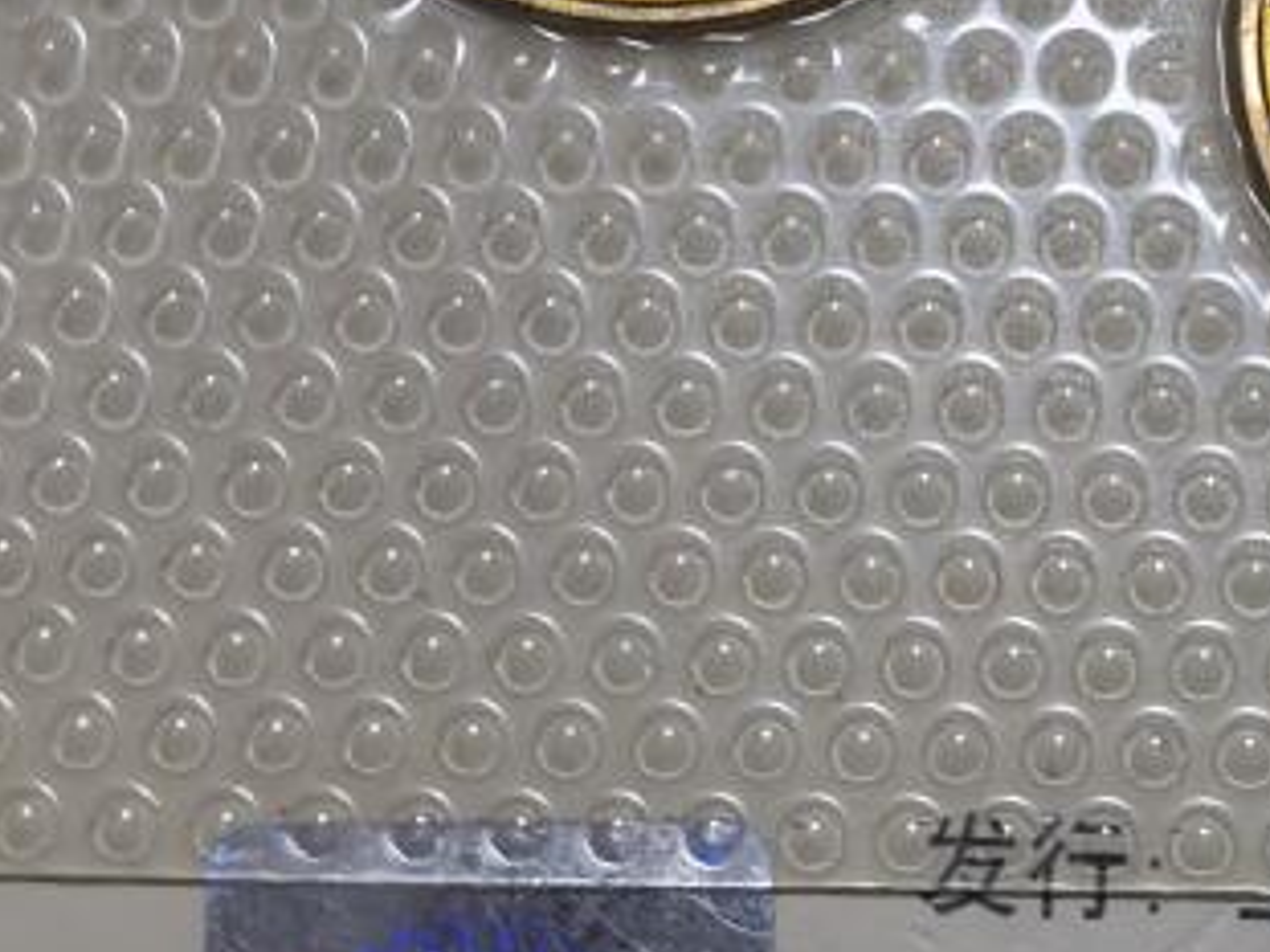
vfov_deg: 12.5
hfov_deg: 17.7
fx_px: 3961
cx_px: 1315
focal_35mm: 108
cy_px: -780
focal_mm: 5.75
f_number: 2
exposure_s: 1/100
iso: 250
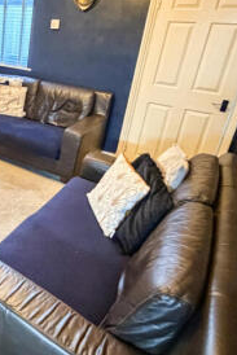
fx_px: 306
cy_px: 130
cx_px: -25
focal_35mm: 31
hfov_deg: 35.9
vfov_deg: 59.4
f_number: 2.2
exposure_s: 1/35
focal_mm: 2.22
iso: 1000
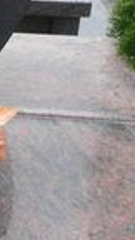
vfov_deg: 17.5
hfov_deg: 8.7
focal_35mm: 116
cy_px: -53
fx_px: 738
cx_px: -265
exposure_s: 1/90
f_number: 3.4
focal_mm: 5.2
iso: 100
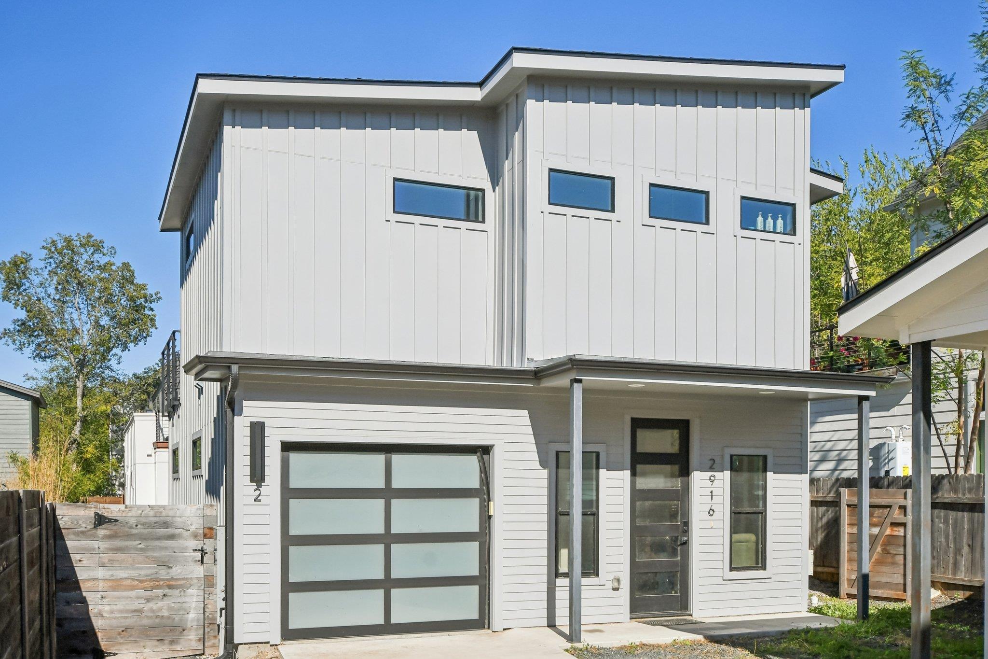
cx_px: 494
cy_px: 330
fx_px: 906
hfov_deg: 57.2
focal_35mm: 33
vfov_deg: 40.0
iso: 400
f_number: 8
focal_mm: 22
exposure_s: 1/3200
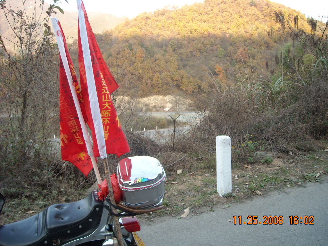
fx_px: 332
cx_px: 164
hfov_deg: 52.6
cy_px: 123
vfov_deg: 40.7
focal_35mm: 35
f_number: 2.8
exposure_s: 1/76
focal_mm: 5.7
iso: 64
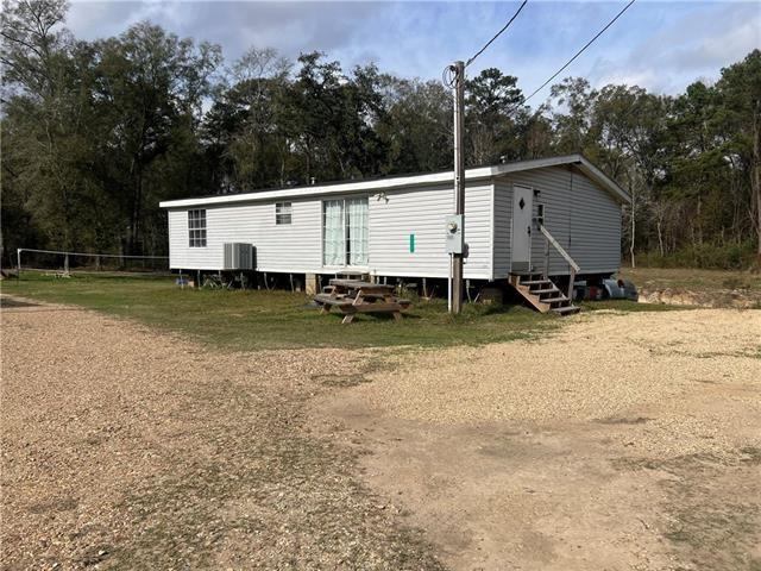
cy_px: 286
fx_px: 572
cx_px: 380
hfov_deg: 67.3
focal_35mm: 26
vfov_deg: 53.1
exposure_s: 1/8000
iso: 50
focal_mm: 5.7
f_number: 1.5
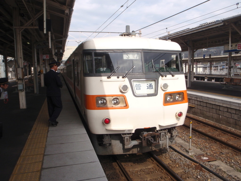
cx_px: 120
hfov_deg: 63.4
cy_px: 90
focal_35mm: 28
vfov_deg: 49.7
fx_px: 195
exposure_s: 1/640
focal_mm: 5
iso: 64
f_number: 3.5
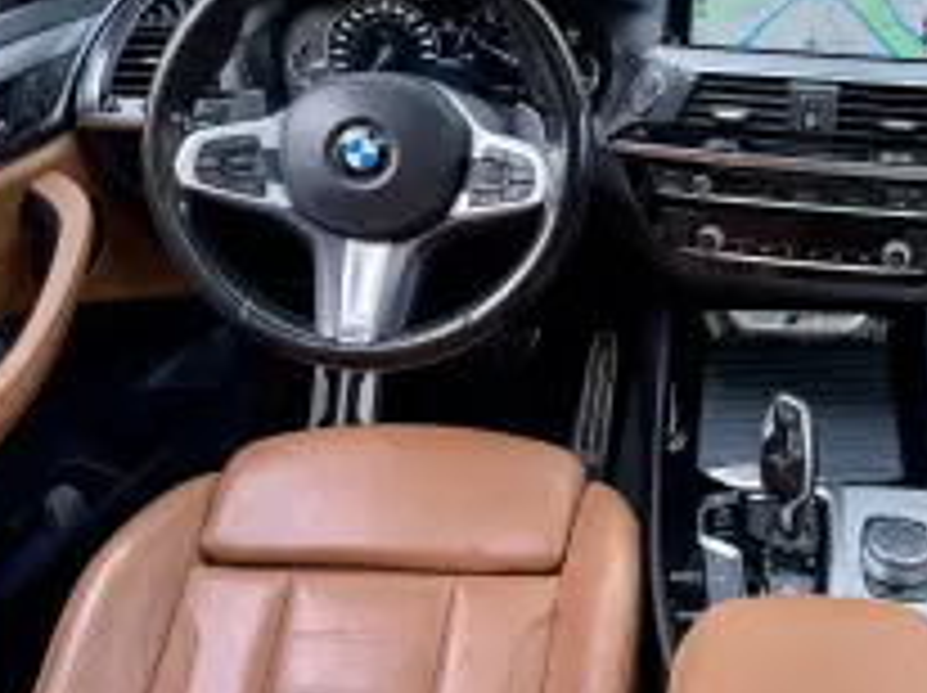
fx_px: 1123
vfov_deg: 33.8
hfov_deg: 42.8
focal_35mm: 42
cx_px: 742
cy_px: 198
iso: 100
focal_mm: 6.76
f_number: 1.78
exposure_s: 1/195
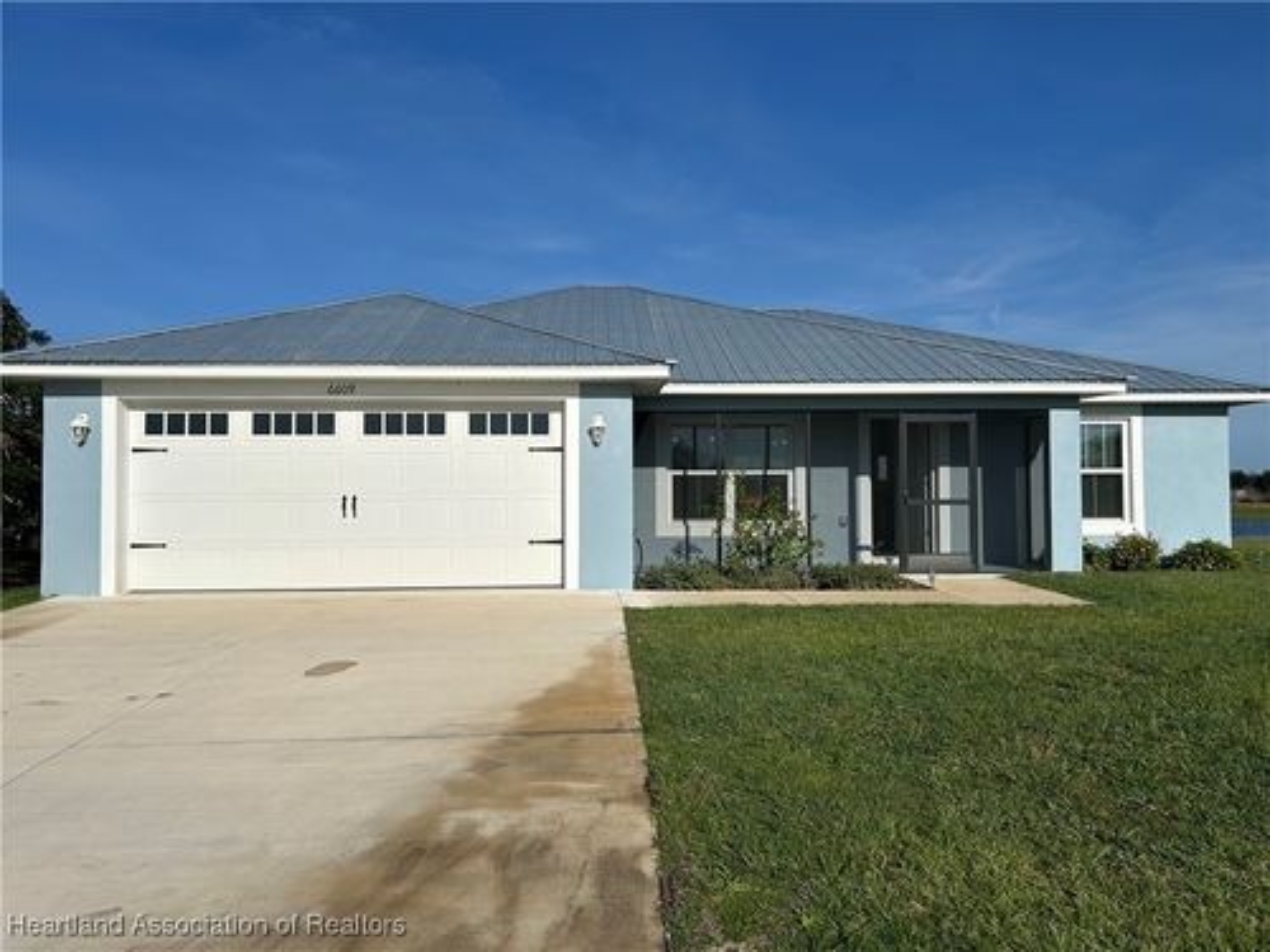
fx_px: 954
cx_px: 635
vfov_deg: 53.1
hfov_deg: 67.3
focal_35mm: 26
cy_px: 476
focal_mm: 5.7
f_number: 1.5
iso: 50
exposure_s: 1/11364
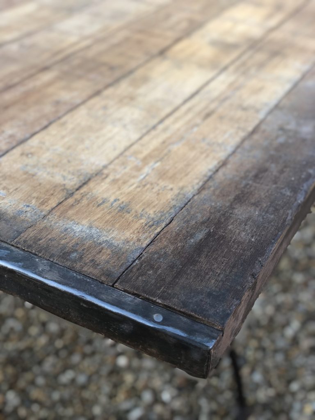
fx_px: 631
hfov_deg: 28.0
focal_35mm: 52
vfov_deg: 36.8
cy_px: 210
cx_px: 158
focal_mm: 6
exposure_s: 1/60
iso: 32
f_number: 2.4
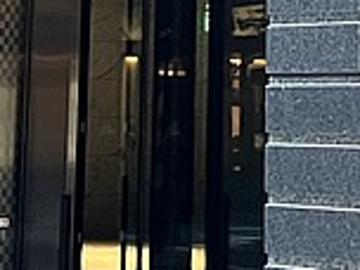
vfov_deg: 8.0
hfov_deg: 11.3
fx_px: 1820
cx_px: 230
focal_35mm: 175
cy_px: -339
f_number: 1.6
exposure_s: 1/41
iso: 500
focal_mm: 5.1
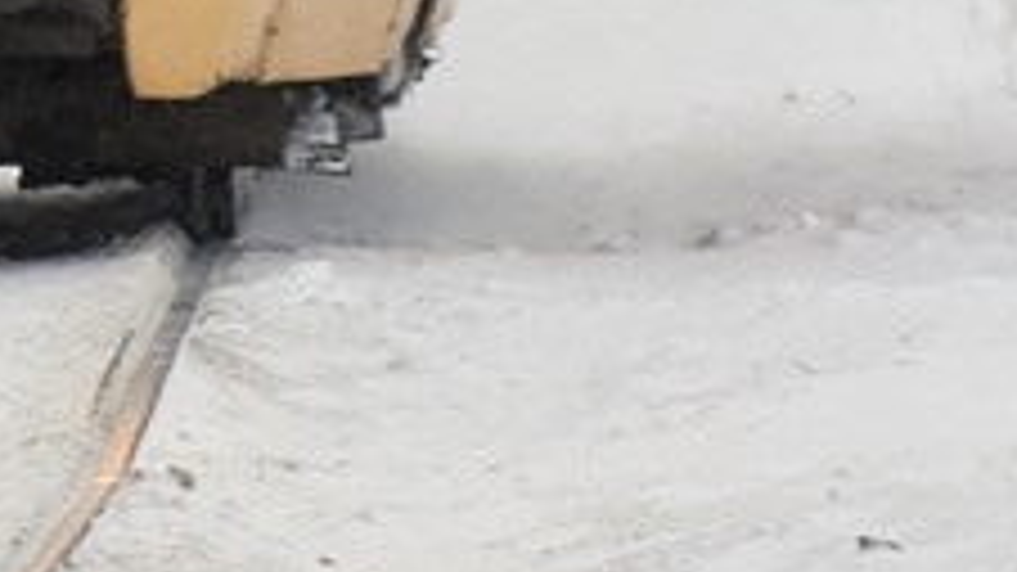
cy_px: -959
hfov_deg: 2.5
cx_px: -585
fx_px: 23584
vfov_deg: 1.4
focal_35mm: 875
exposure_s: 1/320
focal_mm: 105
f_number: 8
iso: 800
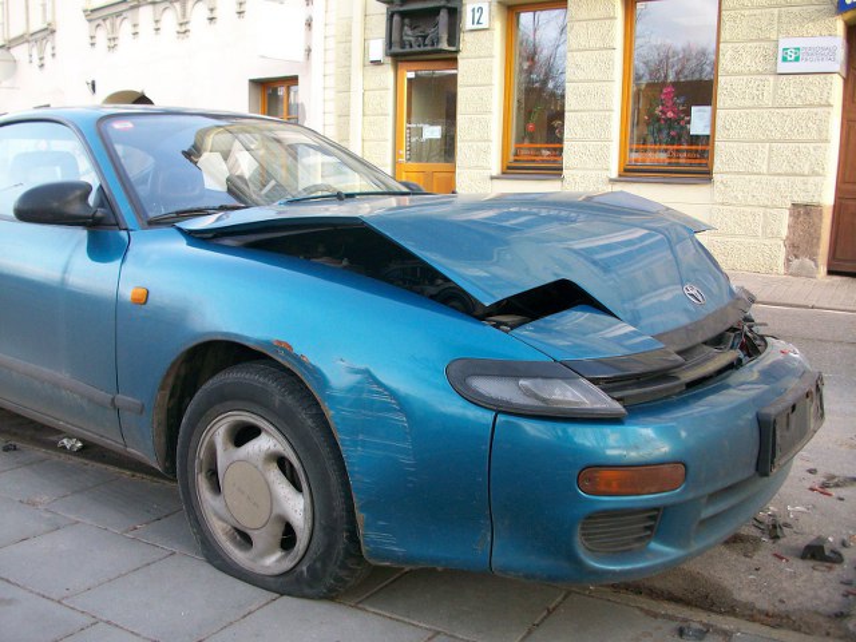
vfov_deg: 41.8
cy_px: 321
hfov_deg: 54.0
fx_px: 841
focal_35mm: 34
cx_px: 428
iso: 80
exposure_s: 1/94.3
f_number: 2.8
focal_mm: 5.7
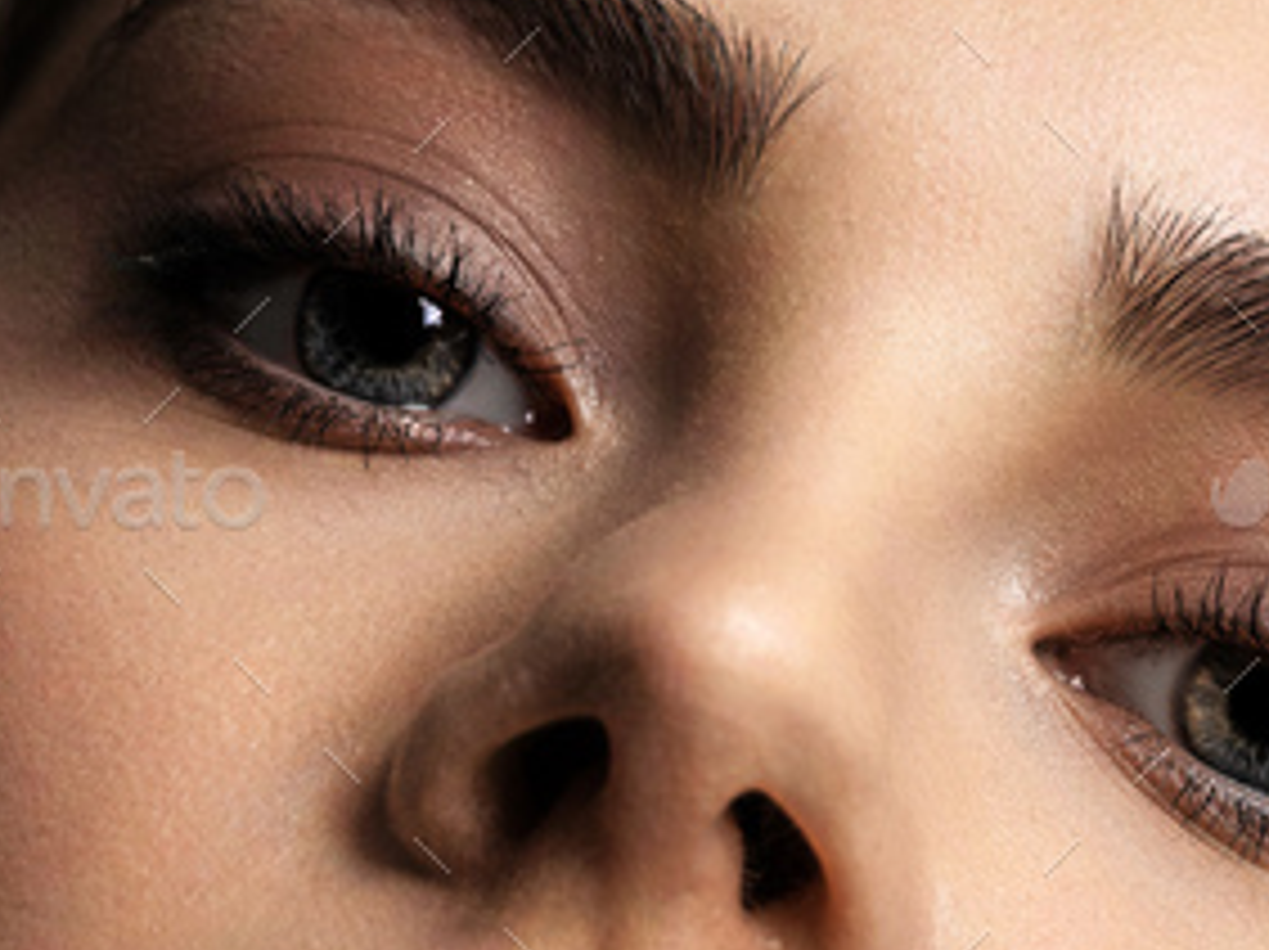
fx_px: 7216
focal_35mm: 197
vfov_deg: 7.5
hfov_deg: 10.0
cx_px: 724
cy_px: 817
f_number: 11
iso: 100
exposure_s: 1/125
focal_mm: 120
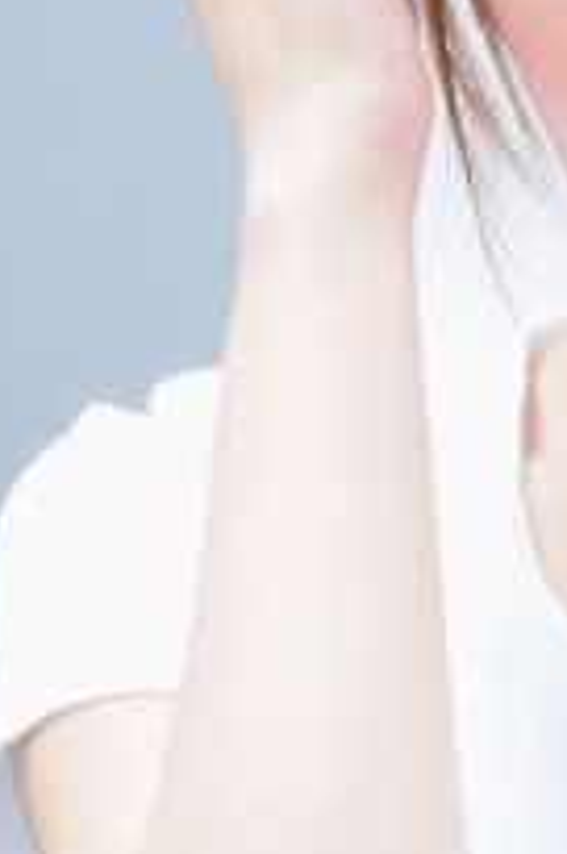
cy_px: 1216
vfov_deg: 7.5
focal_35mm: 270
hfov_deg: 5.0
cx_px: 896
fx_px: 6400
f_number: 2.8
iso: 200
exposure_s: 1/400
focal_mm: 36
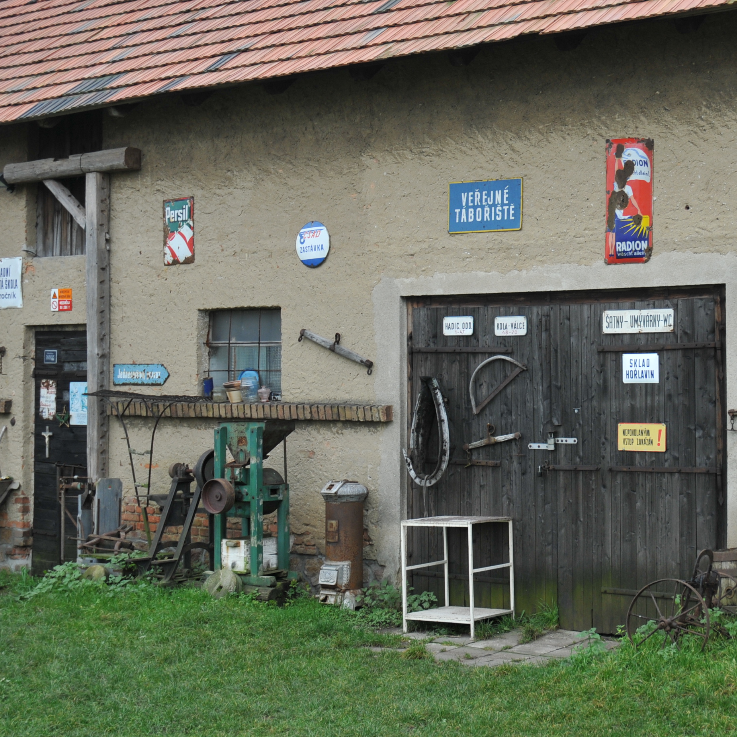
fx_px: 1439
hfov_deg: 28.1
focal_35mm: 60
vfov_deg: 28.7
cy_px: 313
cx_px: 592
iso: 250
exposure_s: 1/80
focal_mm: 27
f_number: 4.5
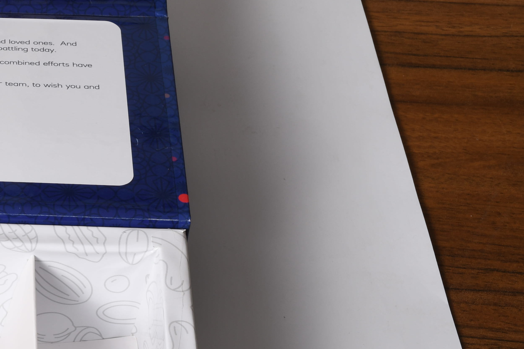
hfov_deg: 15.7
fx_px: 1848
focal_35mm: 127
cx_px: -57
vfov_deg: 10.8
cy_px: 259
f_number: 14
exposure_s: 1/125
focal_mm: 38
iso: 125
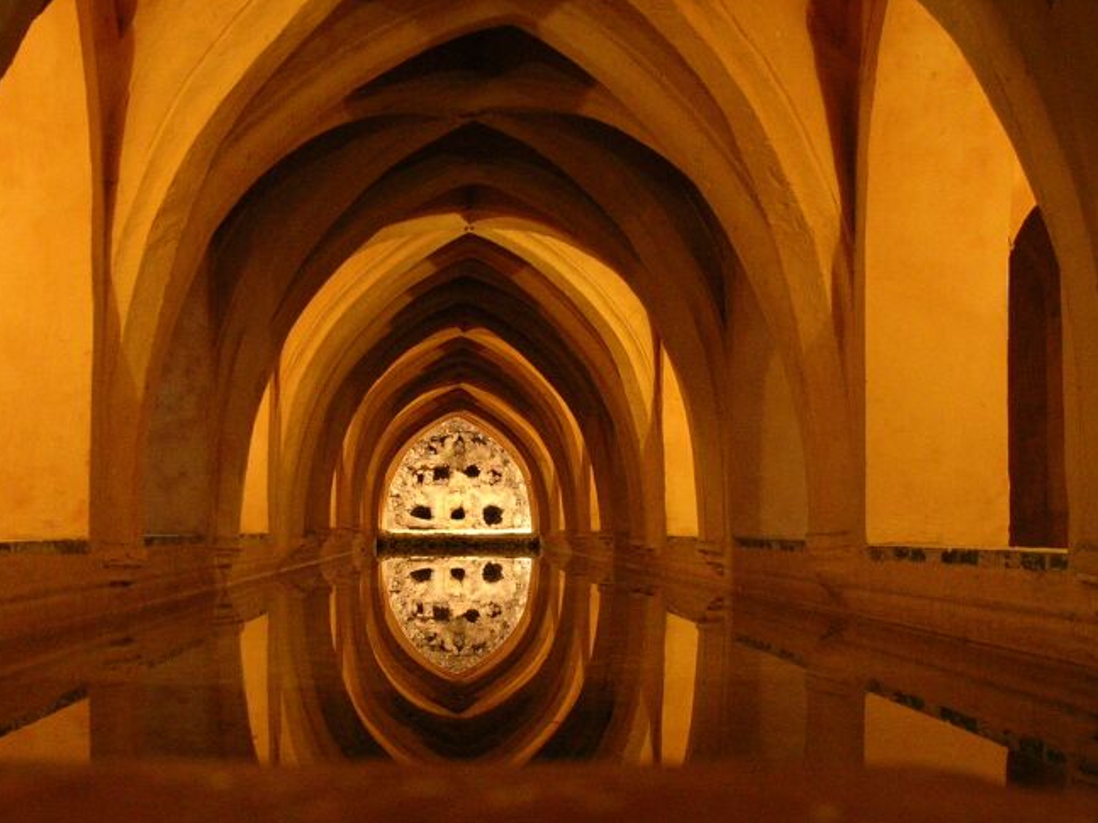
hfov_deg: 40.3
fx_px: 1491
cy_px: 495
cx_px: 450
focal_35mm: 47
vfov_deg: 30.8
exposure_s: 1/3.9
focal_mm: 5.8
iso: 400
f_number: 2.8
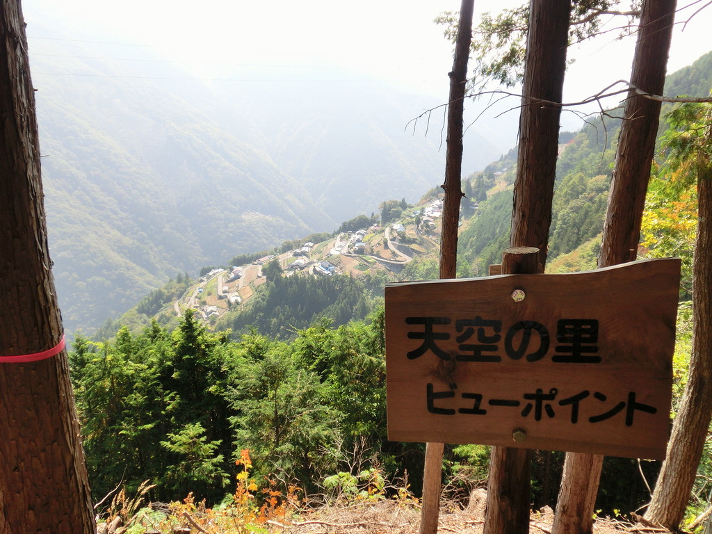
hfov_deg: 63.4
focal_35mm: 28
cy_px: 267
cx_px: 356
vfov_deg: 49.7
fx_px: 576
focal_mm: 5
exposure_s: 1/500
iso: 100
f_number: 3
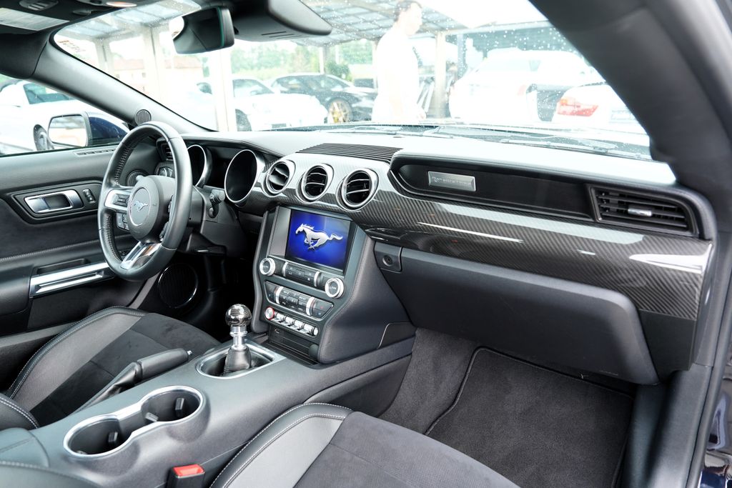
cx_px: 366
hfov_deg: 73.7
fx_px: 488
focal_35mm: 24
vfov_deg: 53.1
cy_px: 244
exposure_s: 1/60
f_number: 4
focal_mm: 24
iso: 250
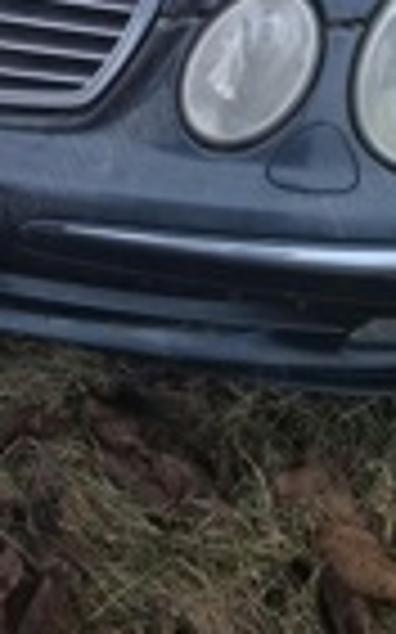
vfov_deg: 26.1
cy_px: -153
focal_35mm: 69
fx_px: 1193
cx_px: -14
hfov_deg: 18.3
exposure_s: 1/25
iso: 640
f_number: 1.8
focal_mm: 5.54
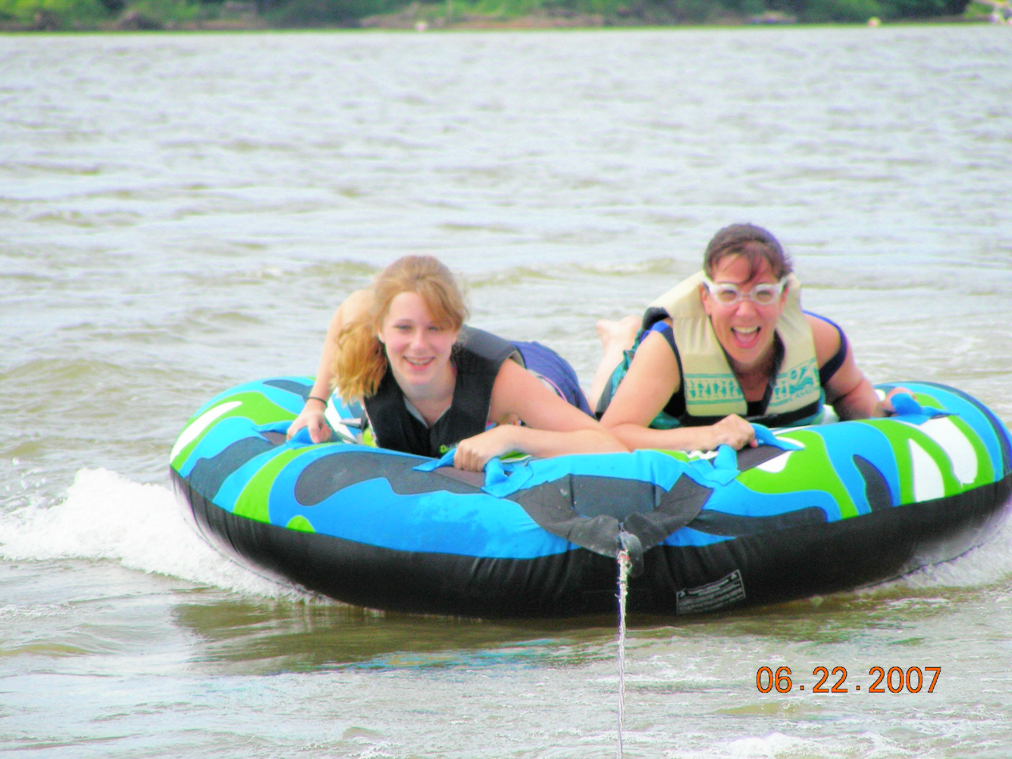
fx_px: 11109
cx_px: 506
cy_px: 380
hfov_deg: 5.2
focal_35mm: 380
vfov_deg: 3.9
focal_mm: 63.3
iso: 50
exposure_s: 1/504
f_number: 4
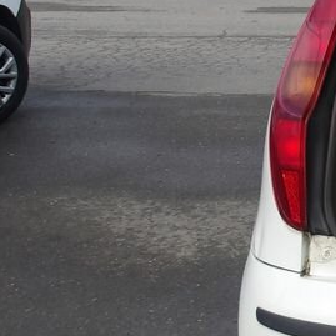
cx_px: 577
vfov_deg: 18.9
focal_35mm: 91
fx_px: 999
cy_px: 77
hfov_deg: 16.4
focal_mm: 4.9
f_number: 3
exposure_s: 1/769
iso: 100
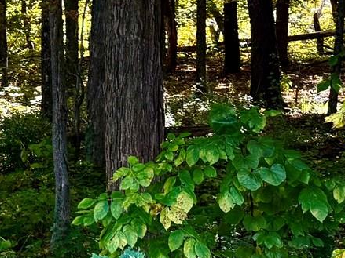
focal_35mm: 112
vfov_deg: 13.1
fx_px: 1116
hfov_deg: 14.8
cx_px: -315
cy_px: 35
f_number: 1.78
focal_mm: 6.76
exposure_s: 1/121
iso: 125
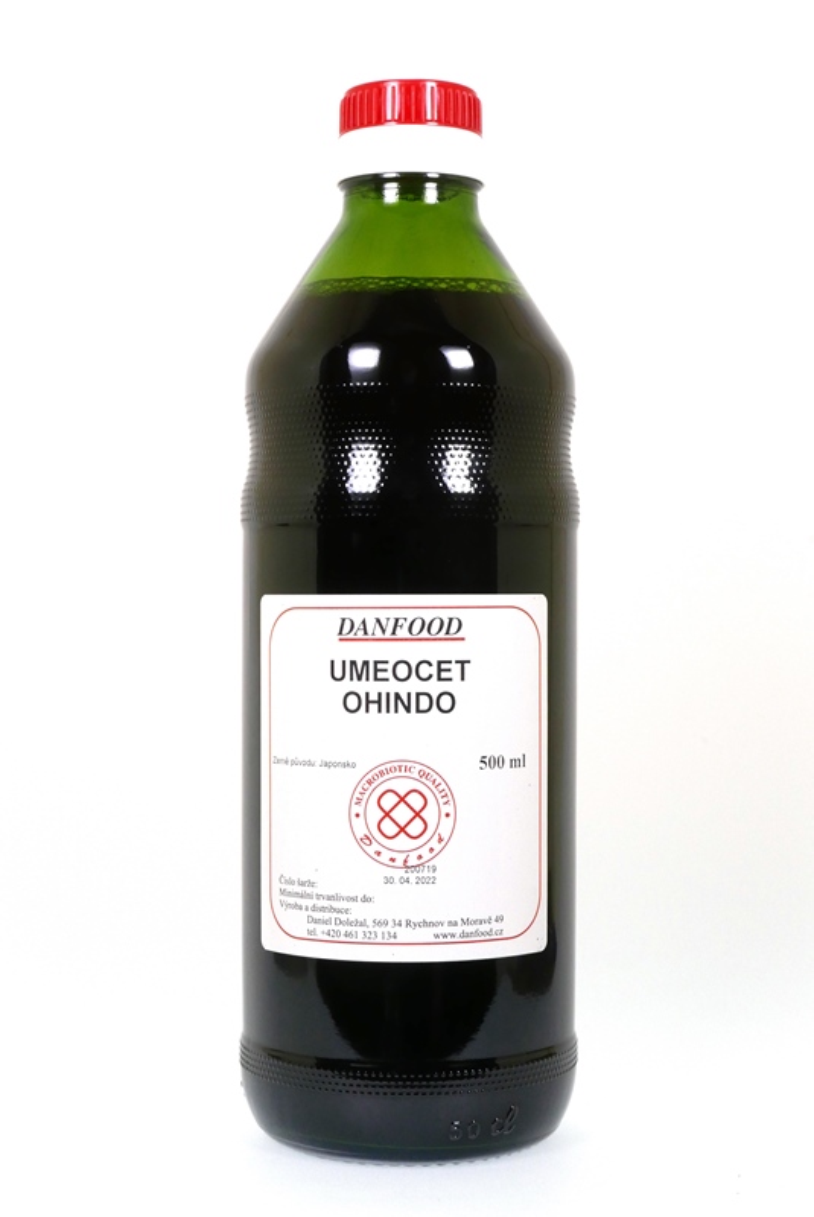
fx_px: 2200
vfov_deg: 30.9
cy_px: 608
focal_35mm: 65
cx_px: 407
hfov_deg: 21.0
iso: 800
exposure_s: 1/80
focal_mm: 29.3
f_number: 16
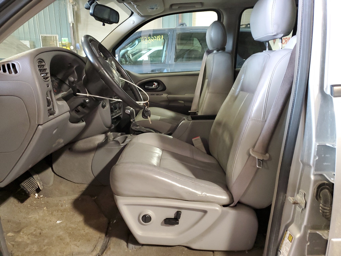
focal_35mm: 26
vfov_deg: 53.1
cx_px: 170
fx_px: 256
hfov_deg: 67.3
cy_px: 128
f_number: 1.5
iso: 308
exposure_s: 1/24
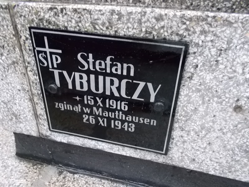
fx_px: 187
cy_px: 94
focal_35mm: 26
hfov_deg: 67.3
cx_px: 124
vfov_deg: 53.1
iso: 400
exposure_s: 1/80
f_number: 3.2
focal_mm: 4.6
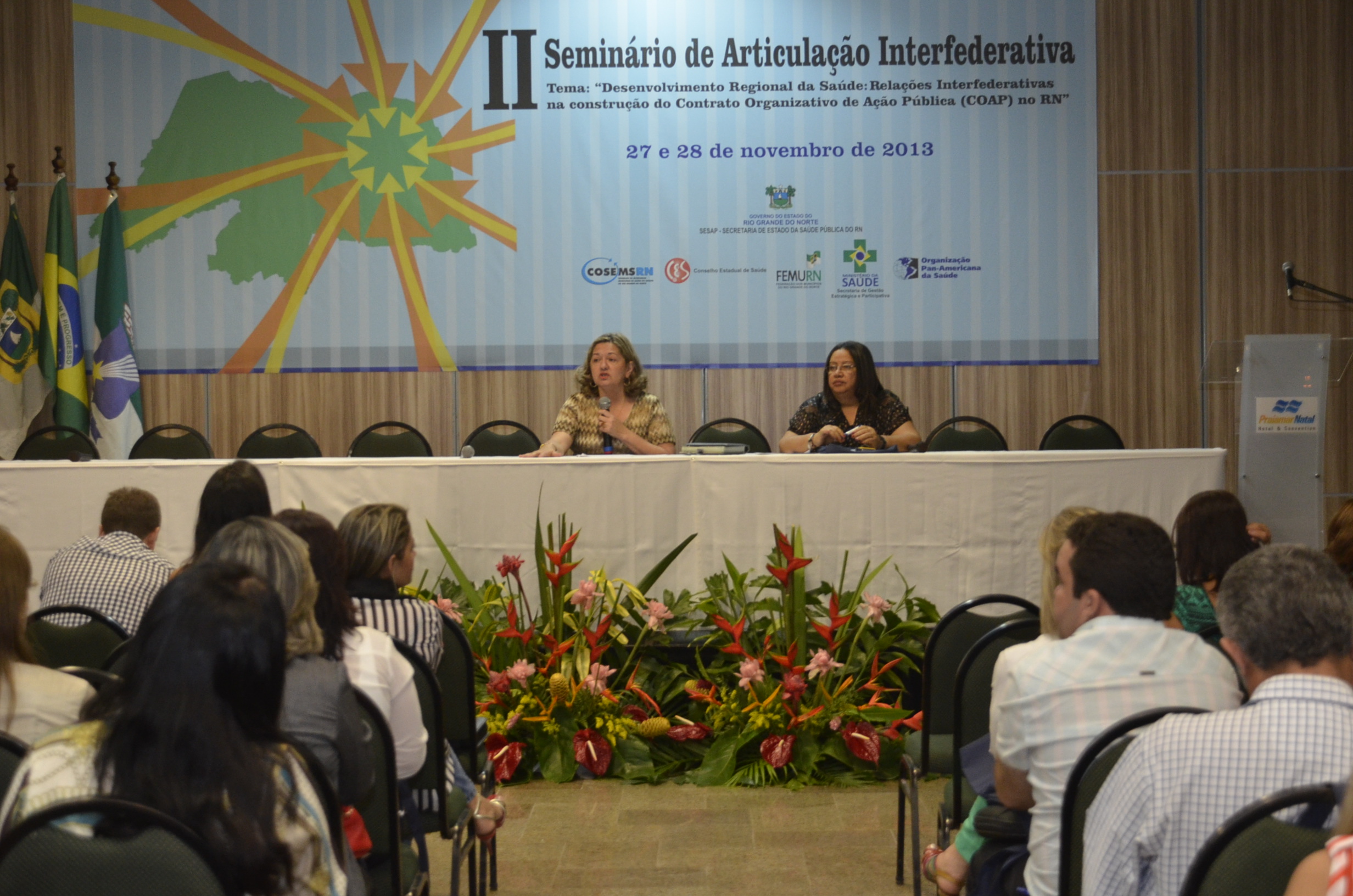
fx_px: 2250
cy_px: 448
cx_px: 676
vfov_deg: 22.5
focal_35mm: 60
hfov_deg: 33.5
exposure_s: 1/45
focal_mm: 40
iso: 1100
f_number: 4.5
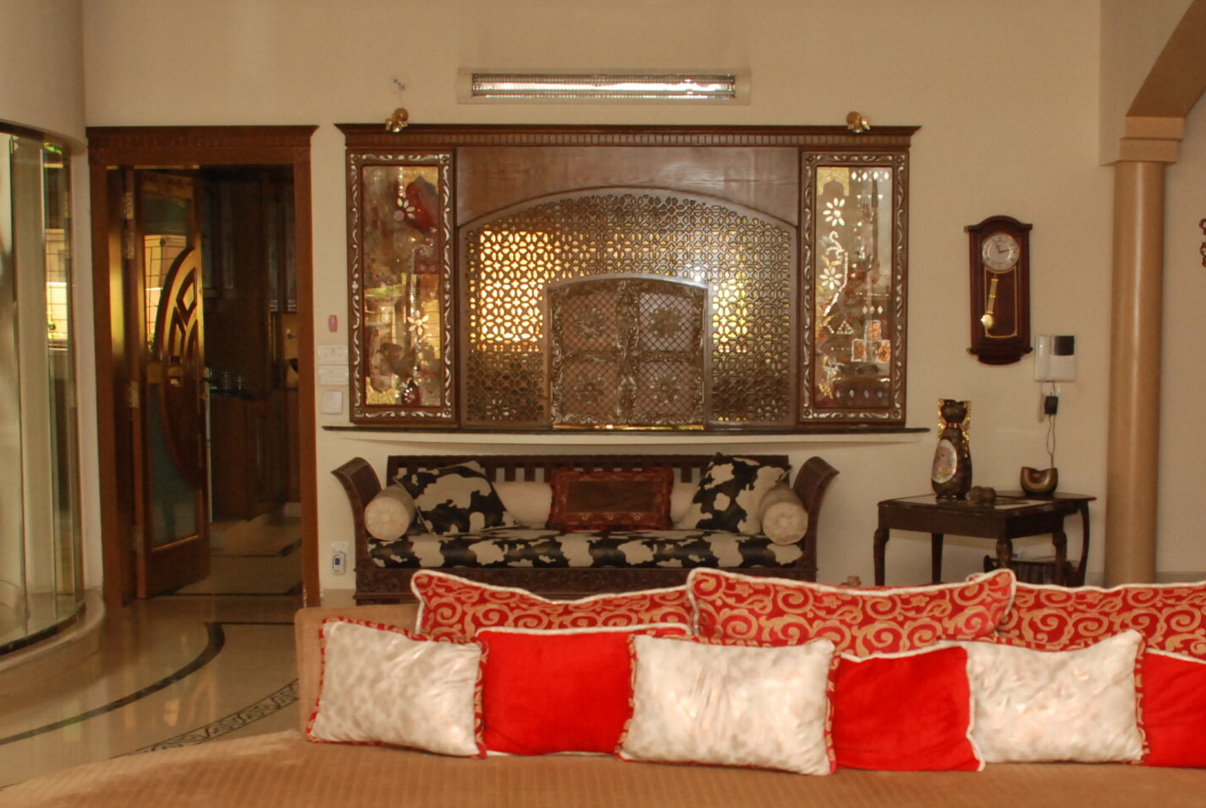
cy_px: 529
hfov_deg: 33.8
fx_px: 1979
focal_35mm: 59
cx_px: 681
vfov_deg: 23.0
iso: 800
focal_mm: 22
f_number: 3.8
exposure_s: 1/50
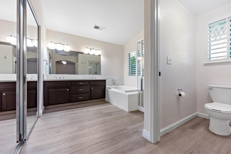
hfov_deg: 104.3
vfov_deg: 81.2
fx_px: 90
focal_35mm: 14
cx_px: 116
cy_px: 77
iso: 1000
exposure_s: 1/160
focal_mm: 14
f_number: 4
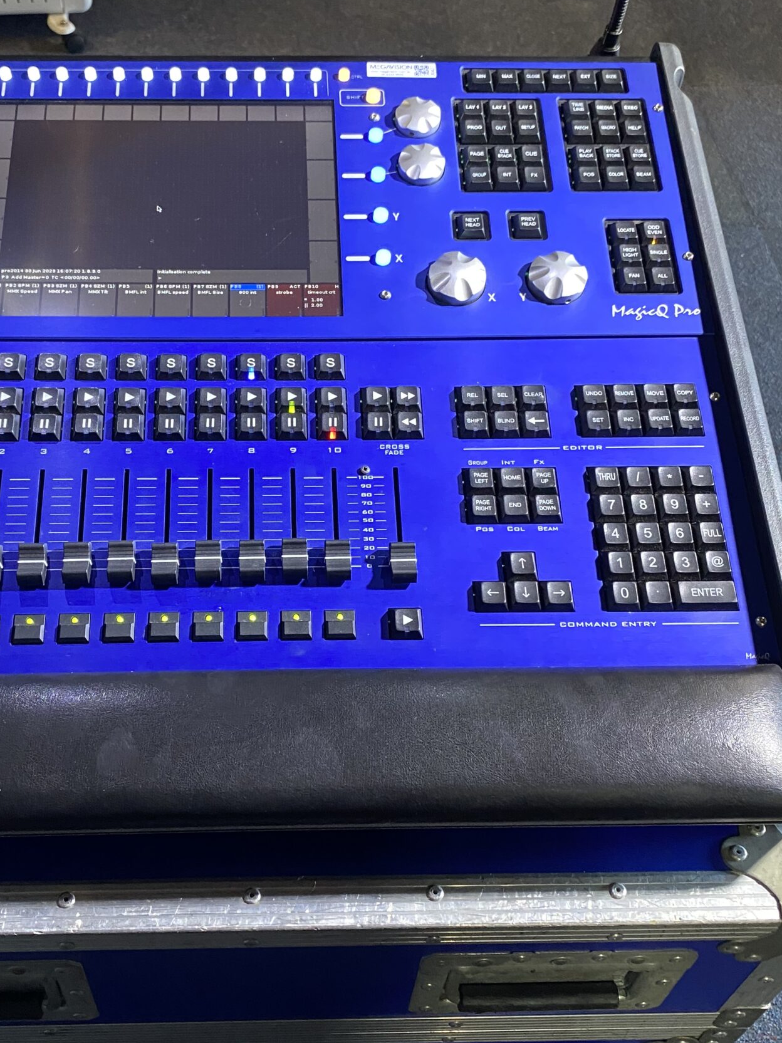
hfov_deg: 35.8
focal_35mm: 40
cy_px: 502
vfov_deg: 46.8
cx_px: 296
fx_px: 1205
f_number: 1.8
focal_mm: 4.25
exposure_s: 1/50
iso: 320
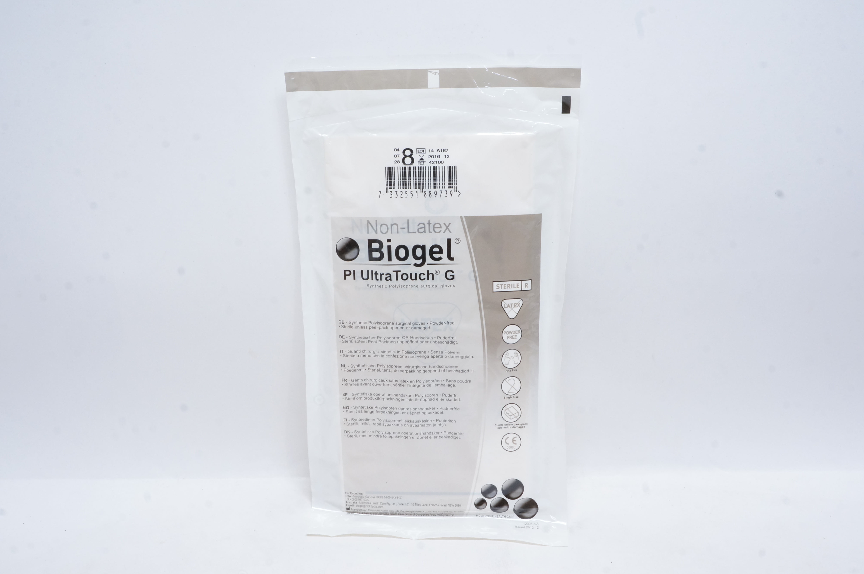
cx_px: 432
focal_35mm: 34
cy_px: 287
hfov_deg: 55.2
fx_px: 827
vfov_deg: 38.3
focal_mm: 23
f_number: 18
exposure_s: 1/6
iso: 800
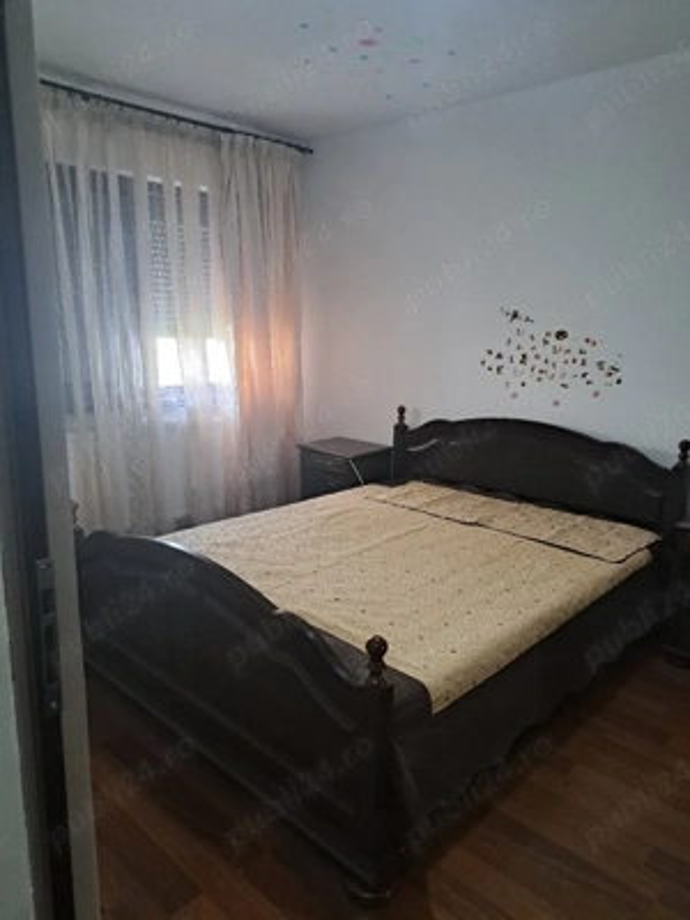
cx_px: 345
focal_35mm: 24
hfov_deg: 56.8
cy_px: 460
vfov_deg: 71.6
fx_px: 638
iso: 500
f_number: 1.8
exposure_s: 1/50
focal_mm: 5.23
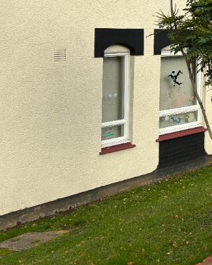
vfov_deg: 28.4
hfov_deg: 21.9
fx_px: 502
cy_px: 27
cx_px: 262
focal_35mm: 64
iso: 50
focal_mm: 5.96
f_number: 1.6
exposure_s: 1/1418
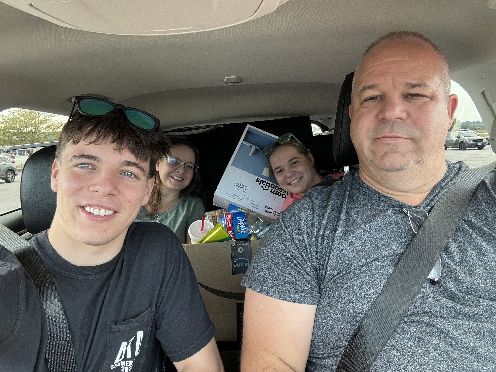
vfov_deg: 58.9
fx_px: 330
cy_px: 186
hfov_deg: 73.9
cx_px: 248
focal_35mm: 23
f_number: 1.9
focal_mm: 2.69
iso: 80
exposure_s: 1/101
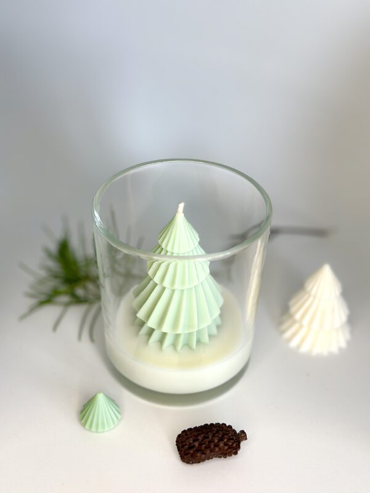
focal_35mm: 48
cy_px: 246
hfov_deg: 30.3
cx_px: 185
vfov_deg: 39.7
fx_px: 684
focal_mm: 6.86
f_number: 1.78
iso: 64
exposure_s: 1/121
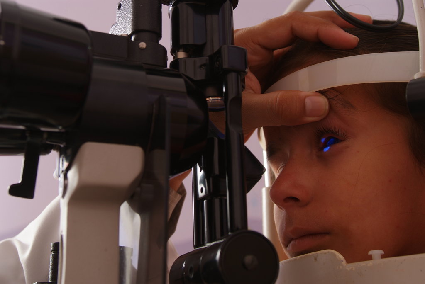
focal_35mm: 53
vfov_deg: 25.6
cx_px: 212
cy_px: 142
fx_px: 626
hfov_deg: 37.5
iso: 100
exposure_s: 1/15
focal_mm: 35
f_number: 5.6
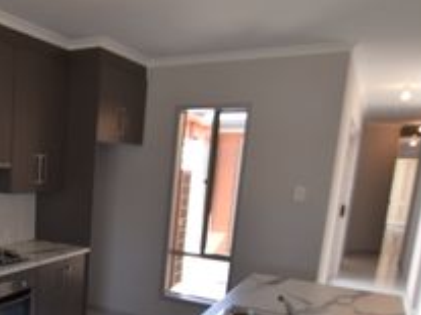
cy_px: 247
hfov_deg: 46.8
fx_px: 439
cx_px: 51
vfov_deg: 38.2
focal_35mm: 36
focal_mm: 11
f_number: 5.6
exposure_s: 1/125
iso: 450
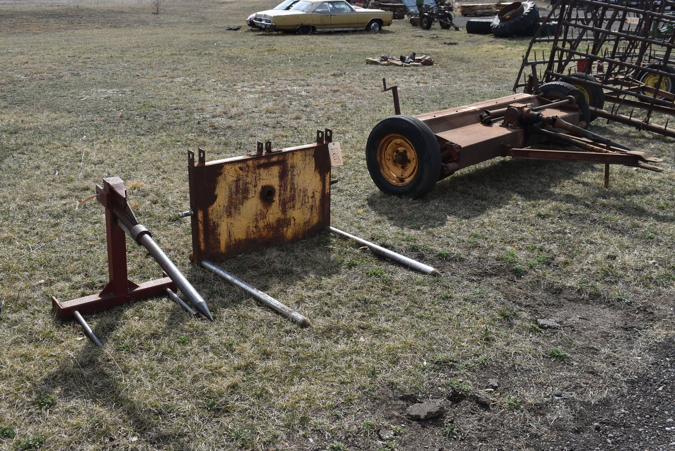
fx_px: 675
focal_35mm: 36
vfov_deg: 36.9
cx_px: 338
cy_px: 226
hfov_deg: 53.1
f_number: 8
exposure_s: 1/250
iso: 100
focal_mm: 24
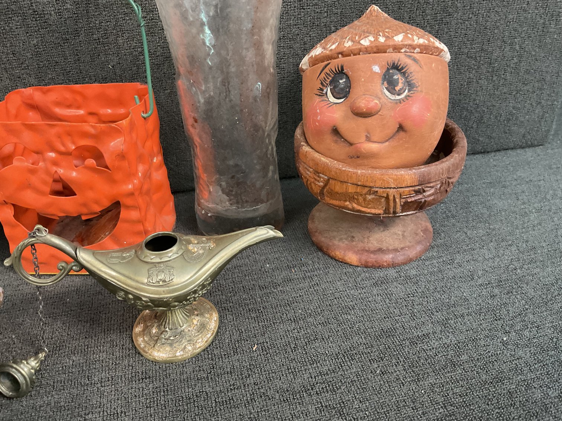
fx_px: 471
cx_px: 281
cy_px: 210
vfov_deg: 48.2
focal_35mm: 29
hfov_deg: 61.7
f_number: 1.8
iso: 250
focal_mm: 3
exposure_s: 1/40
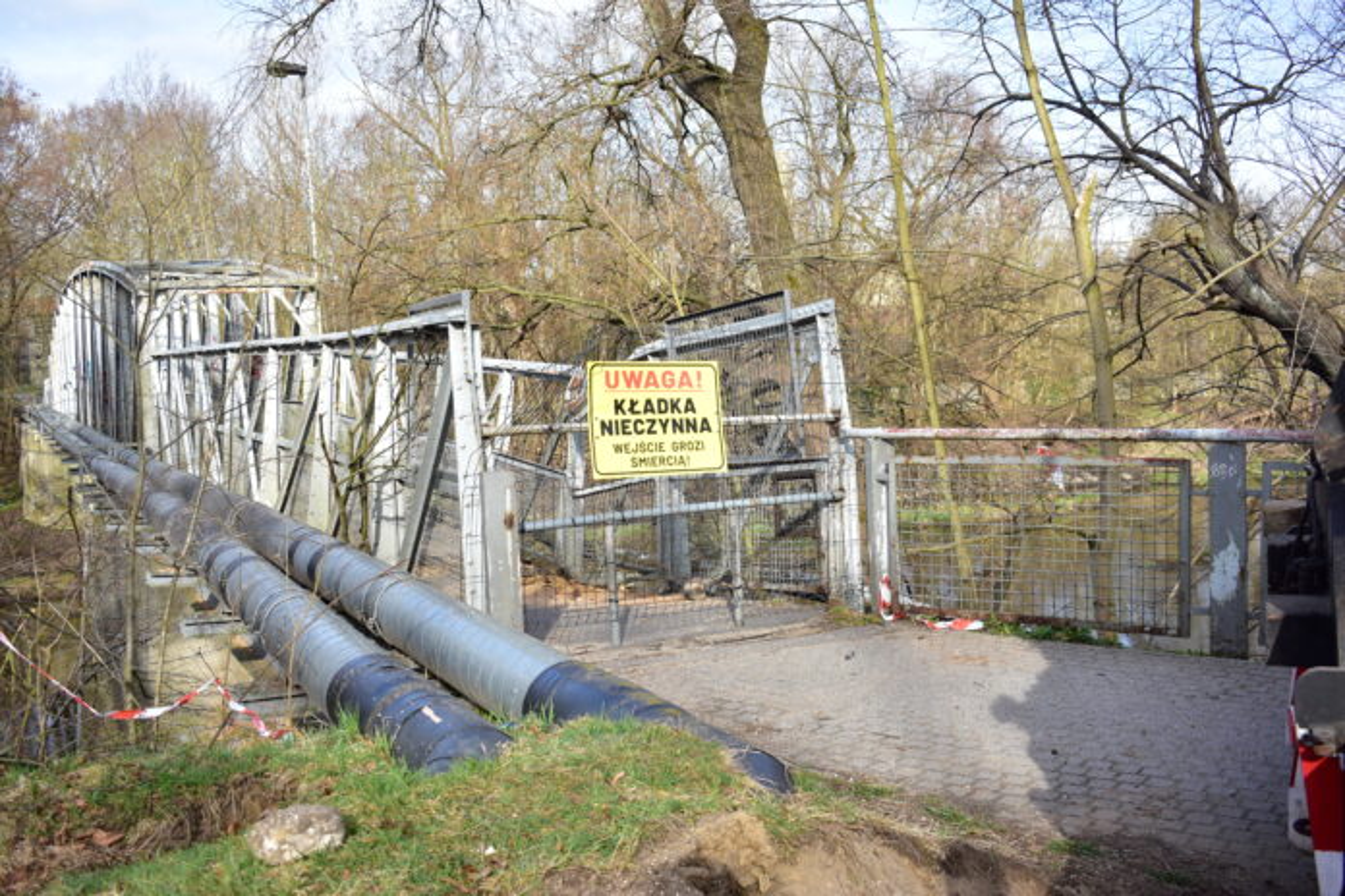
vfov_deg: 38.4
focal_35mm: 34
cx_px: 672
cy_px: 448
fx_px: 1289
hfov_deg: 55.1
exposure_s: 1/500
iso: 320
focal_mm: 23
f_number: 5
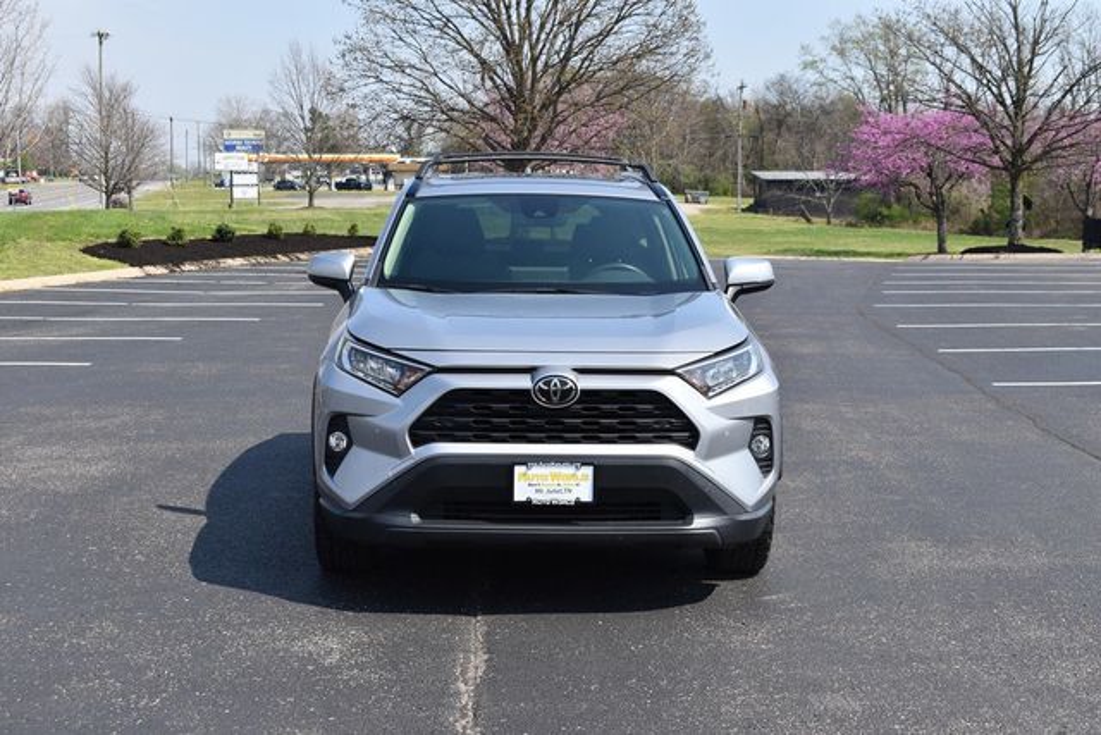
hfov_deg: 35.0
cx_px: 550
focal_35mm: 57
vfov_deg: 23.8
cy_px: 368
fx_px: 1744
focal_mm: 38
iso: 100
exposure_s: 1/250
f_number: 8
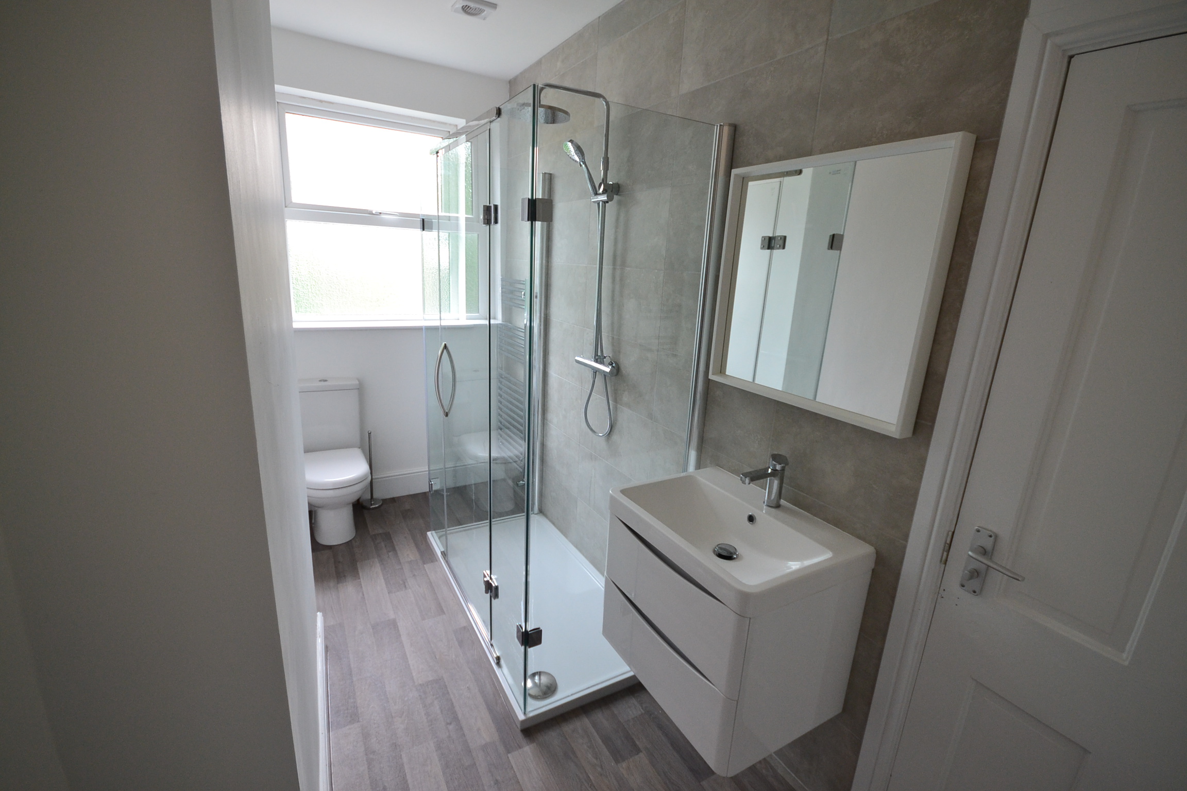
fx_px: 495
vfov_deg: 77.3
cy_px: 396
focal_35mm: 15
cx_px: 594
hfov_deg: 100.4
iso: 800
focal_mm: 10
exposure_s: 1/60
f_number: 6.3
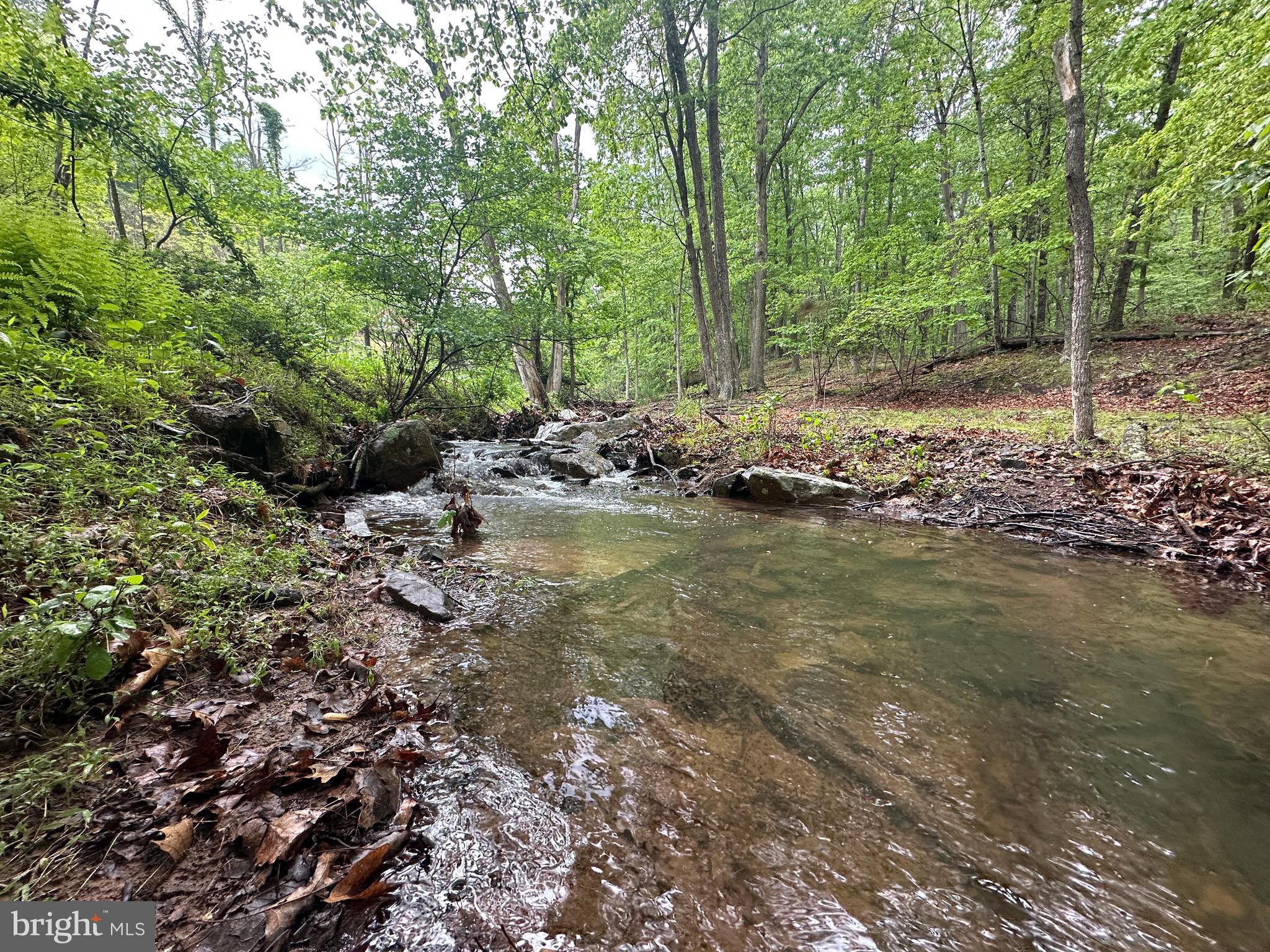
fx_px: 514
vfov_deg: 85.7
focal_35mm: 14
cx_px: 635
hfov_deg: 102.1
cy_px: 476
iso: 160
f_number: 2.2
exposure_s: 1/99
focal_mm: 2.22
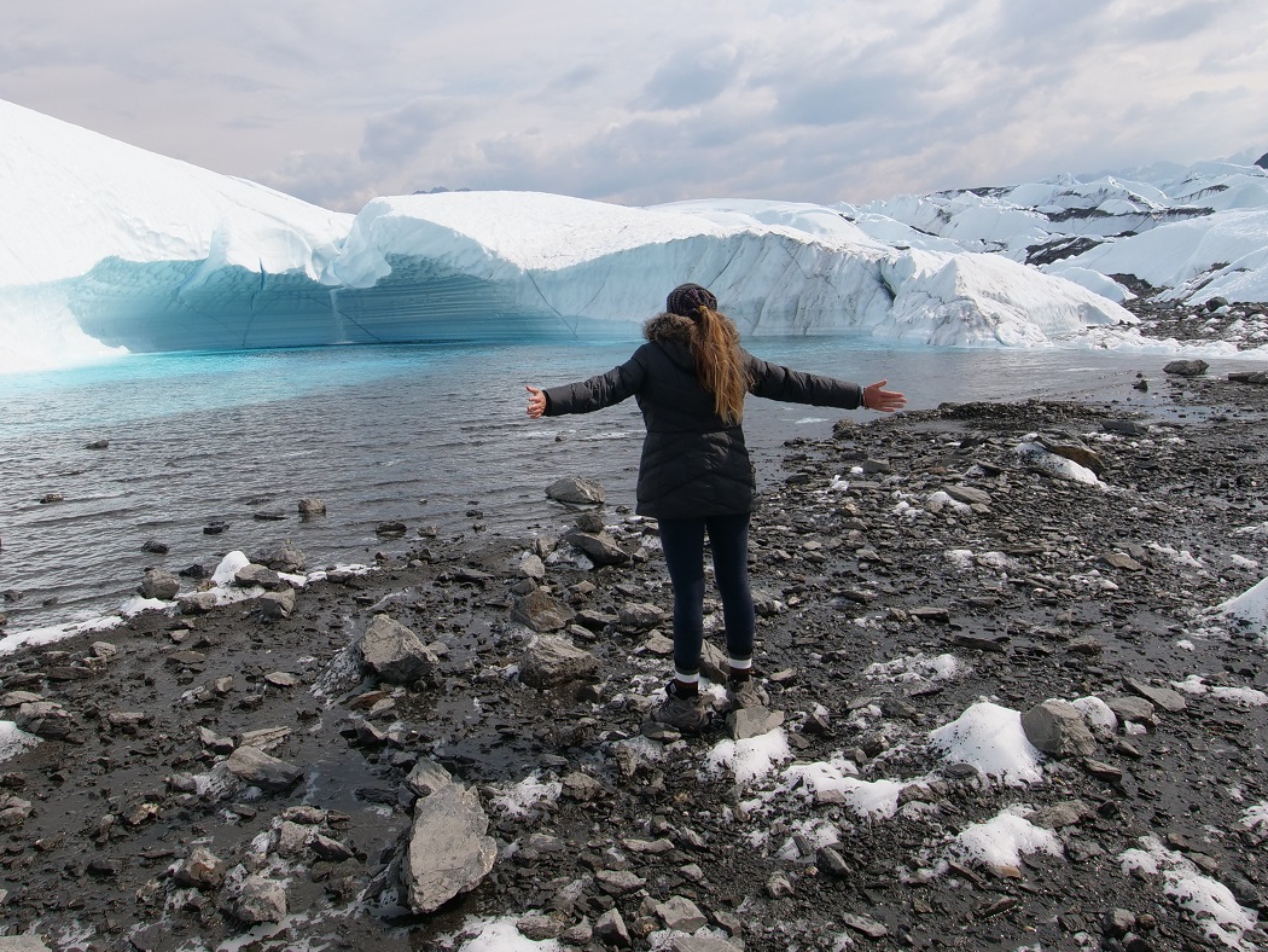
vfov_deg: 55.5
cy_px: 308
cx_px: 534
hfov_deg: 71.1
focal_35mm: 24
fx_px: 879
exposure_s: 1/800
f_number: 7.1
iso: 200
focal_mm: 7
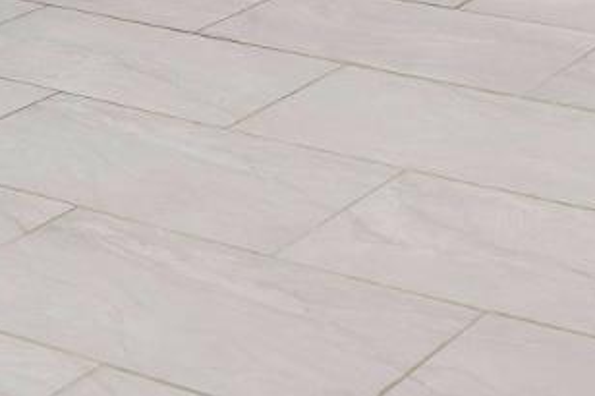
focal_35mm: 117
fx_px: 1933
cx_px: 630
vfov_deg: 10.2
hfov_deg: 17.0
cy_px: -552
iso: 100
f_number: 13
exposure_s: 2
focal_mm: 16
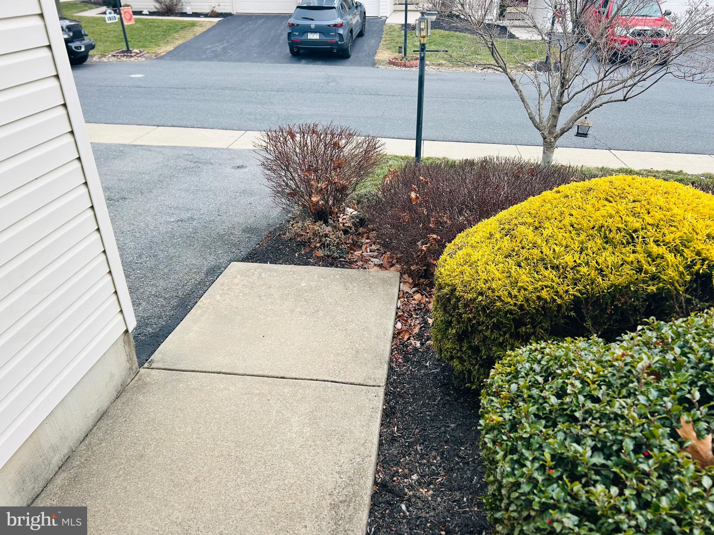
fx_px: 536
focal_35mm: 26
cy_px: 268
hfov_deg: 67.3
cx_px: 357
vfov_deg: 53.1
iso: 50
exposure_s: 1/604
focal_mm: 5.7
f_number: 1.5
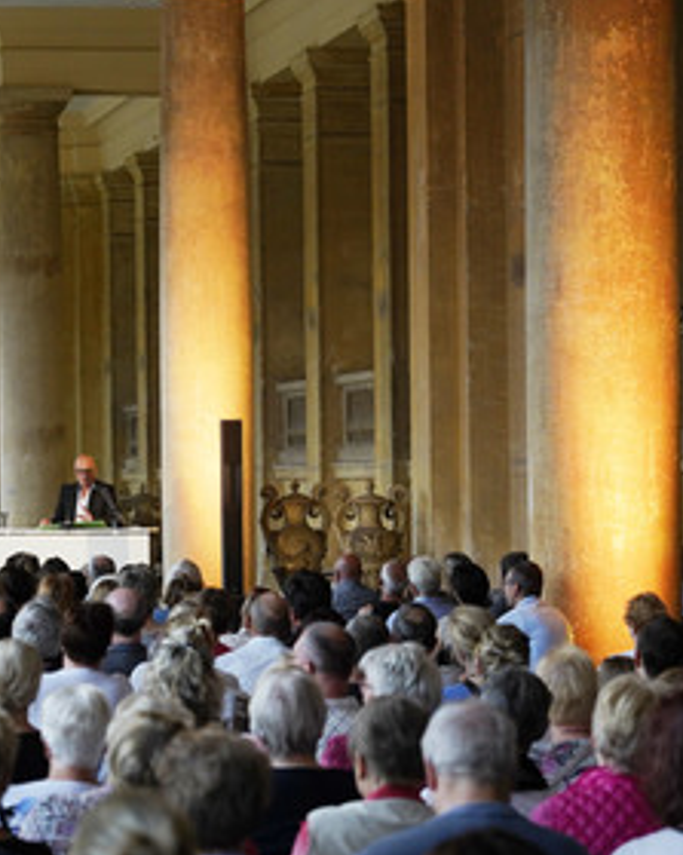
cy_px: 447
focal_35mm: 129
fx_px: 3261
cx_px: 176
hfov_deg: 11.9
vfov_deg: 14.9
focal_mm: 85
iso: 1600
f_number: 4.5
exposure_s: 1/640
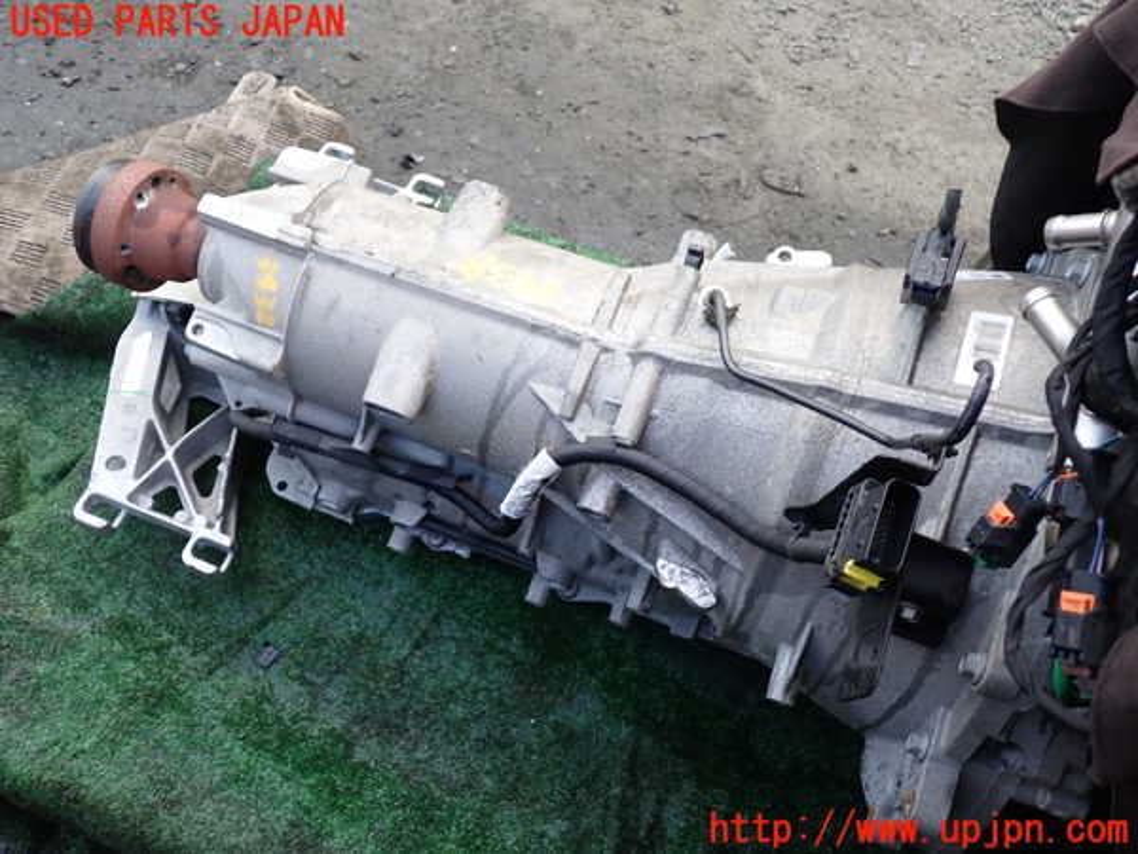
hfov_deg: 60.0
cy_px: 427
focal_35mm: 30
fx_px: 986
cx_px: 569
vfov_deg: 46.8
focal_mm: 5.4
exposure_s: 1/60
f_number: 2.3
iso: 100
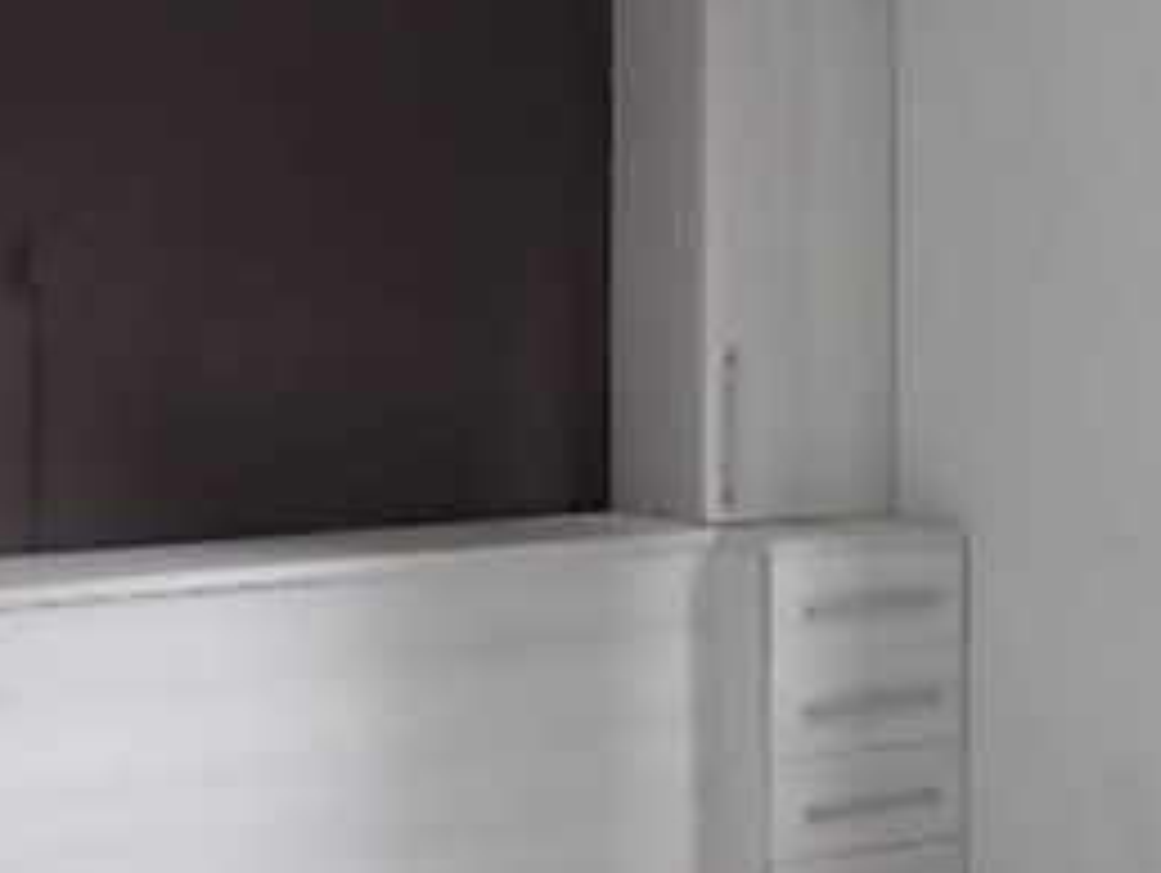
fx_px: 1914
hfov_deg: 33.6
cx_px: 454
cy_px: 248
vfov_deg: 25.5
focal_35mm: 57
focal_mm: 4
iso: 200
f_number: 3.1
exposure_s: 1/30
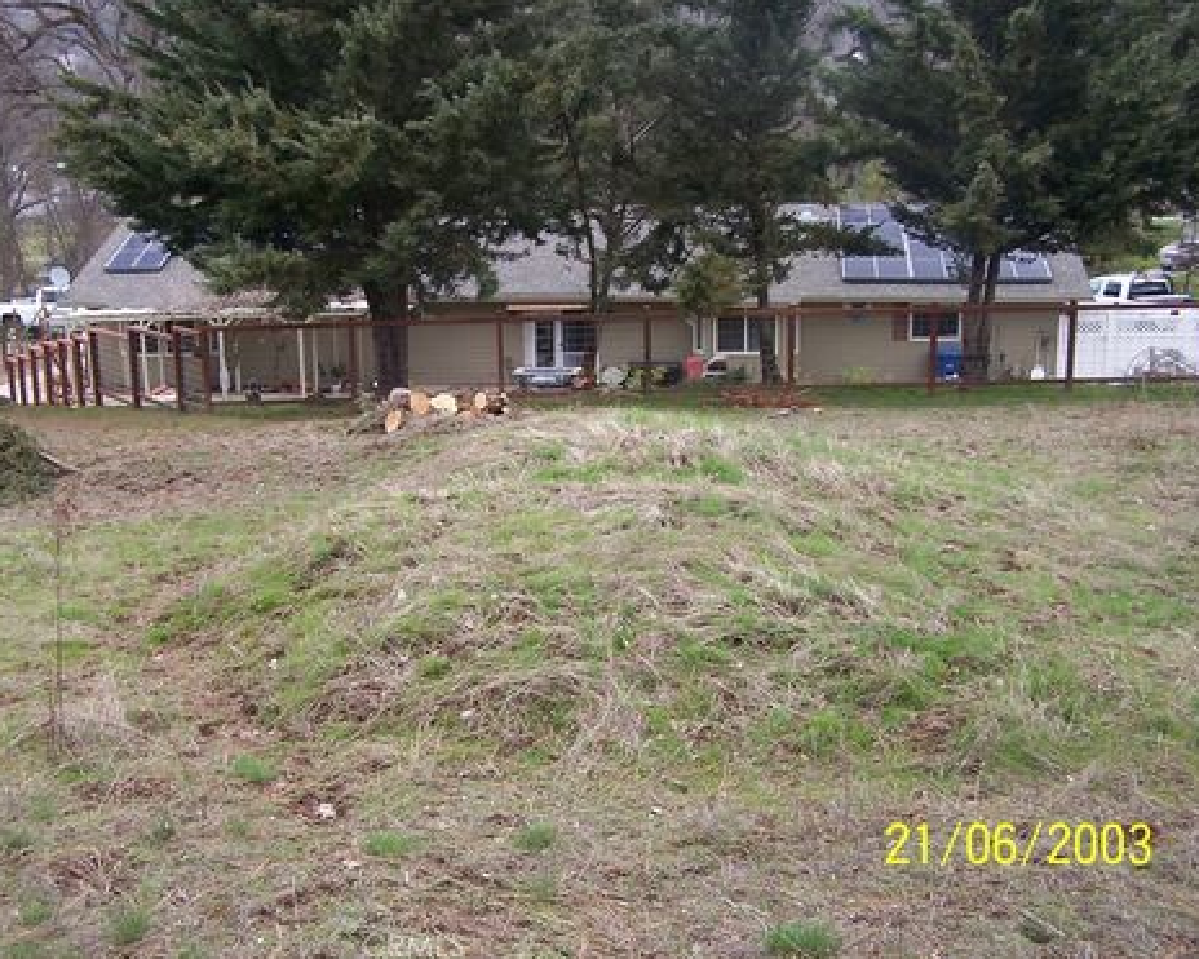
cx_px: 579
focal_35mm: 40
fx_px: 1419
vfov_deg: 37.3
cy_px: 480
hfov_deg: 45.8
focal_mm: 6.3
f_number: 2.8
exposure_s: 1/90
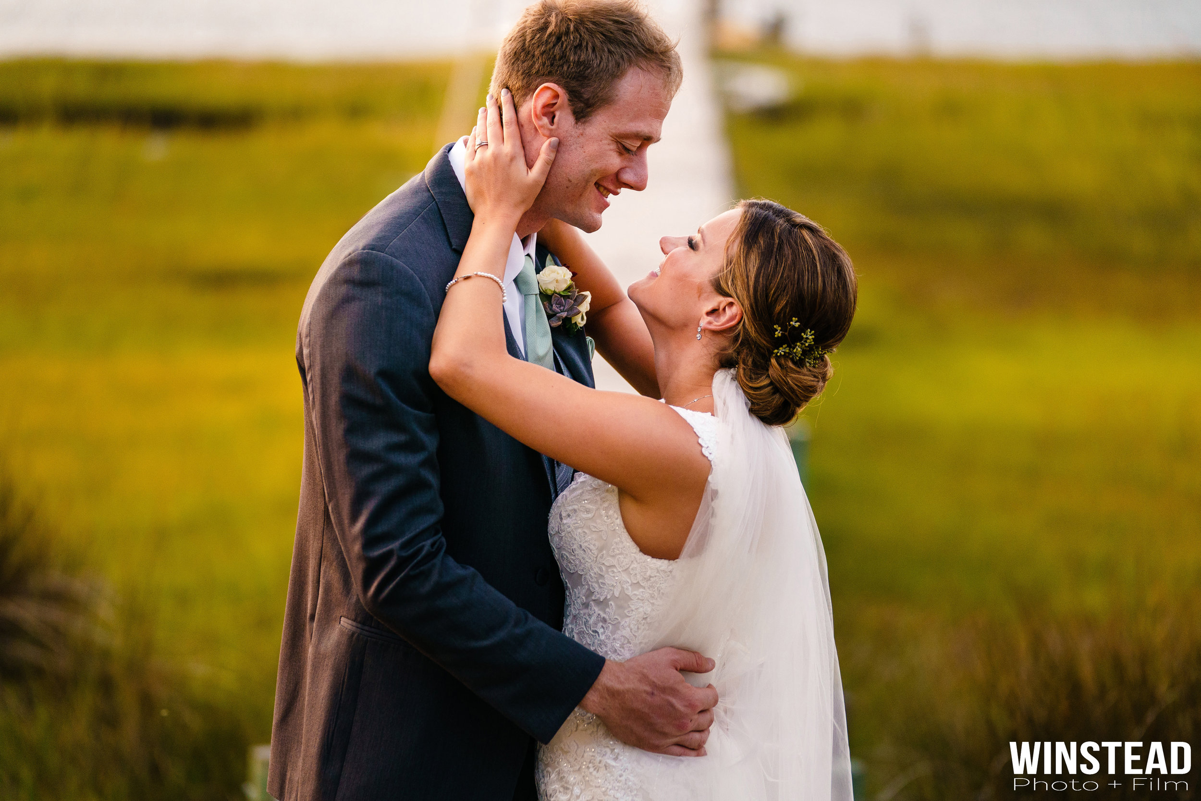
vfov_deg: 10.1
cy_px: 400
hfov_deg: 15.1
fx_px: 4537
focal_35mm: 136
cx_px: 600
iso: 1000
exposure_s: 1/500
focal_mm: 136
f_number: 2.8
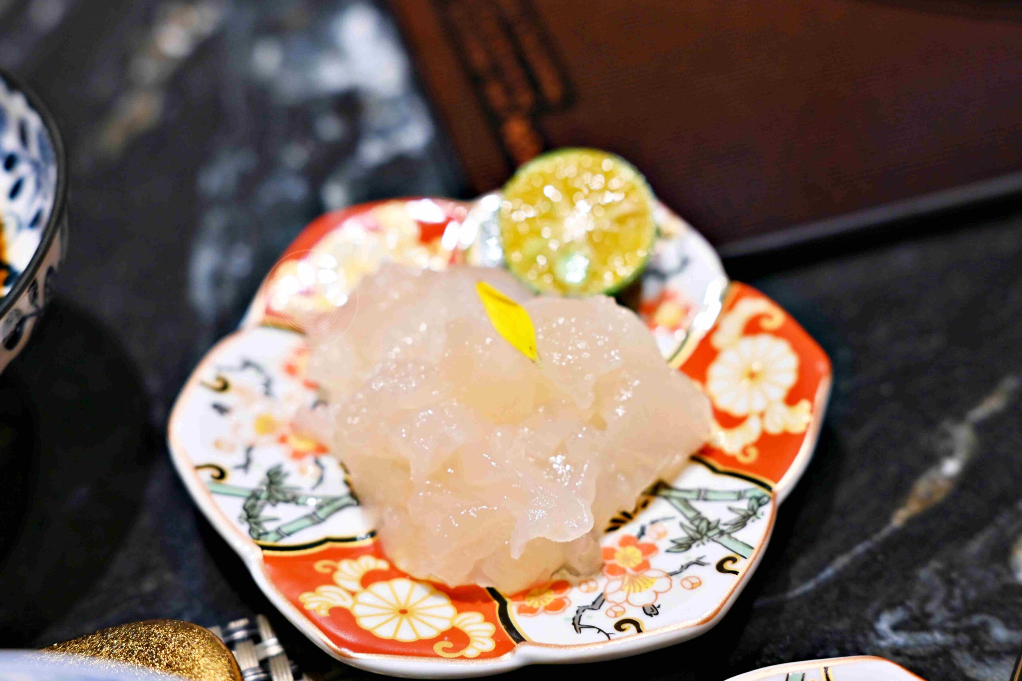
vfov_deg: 18.2
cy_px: 340
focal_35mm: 75
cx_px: 511
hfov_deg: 27.0
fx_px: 2129
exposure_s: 1/200
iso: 450
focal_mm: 50
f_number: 3.2
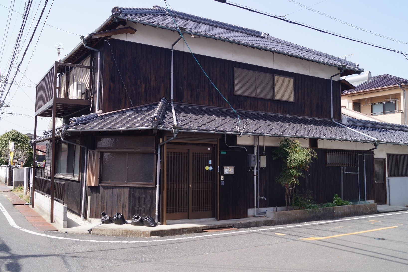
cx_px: 204
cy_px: 136
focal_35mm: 33
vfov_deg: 39.9
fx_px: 374
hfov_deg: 57.2
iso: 100
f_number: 8
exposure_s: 1/125
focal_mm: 22
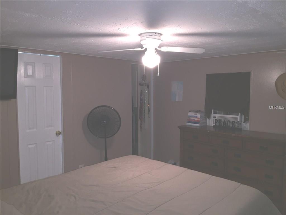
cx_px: 143
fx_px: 240
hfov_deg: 61.7
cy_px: 108
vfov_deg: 48.2
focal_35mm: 29
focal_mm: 4.15
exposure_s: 1/20
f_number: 2.2
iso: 50
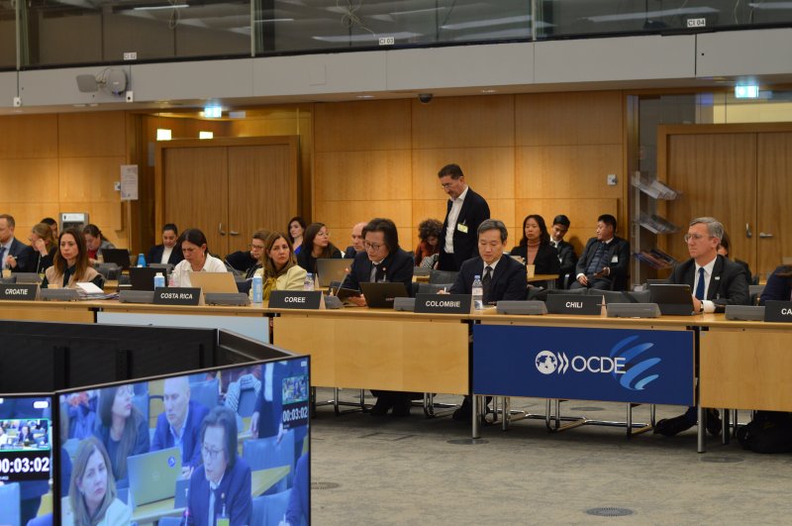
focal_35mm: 75
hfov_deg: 27.0
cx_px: 396
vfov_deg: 18.1
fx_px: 1648
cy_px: 263
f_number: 2.8
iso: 400
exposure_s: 1/60
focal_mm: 50
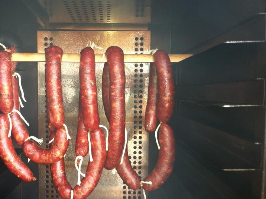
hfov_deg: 42.7
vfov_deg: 32.7
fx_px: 338
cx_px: 101
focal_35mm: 44
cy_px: 119
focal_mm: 3.85
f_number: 2.8
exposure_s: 1/24
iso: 80
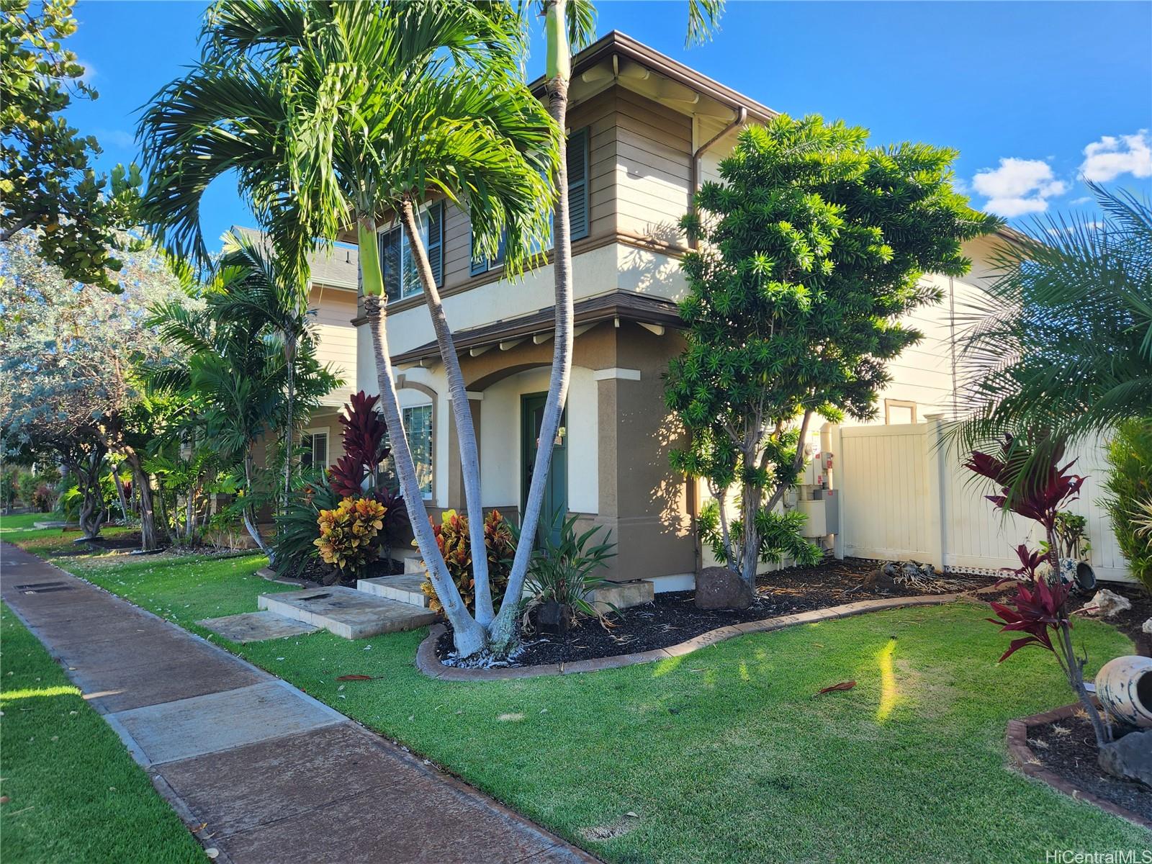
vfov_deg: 58.9
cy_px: 432
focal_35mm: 23
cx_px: 576
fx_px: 765
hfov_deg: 73.9
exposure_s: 1/426
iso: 20
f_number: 1.8
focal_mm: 5.4
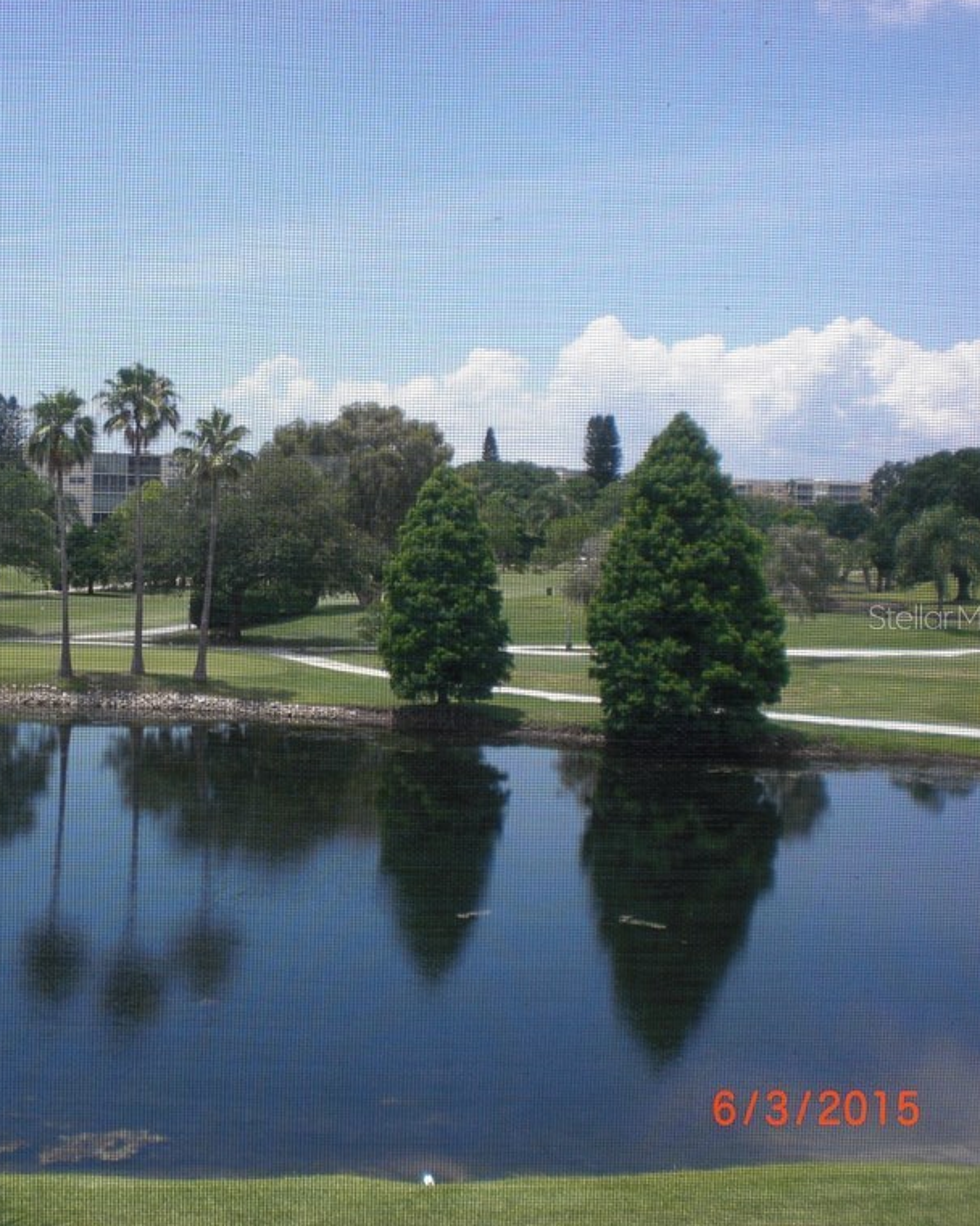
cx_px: 195
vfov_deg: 37.3
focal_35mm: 50
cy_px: 616
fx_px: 1813
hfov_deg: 29.6
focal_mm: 6.3
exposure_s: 1/400
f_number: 3.1
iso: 64
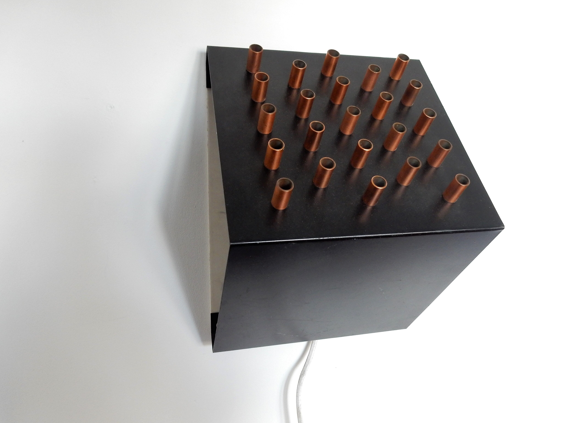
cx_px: 312
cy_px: 198
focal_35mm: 28
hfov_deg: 63.3
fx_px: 456
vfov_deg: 49.7
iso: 360
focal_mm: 4.5
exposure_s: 1/30
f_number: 3.7
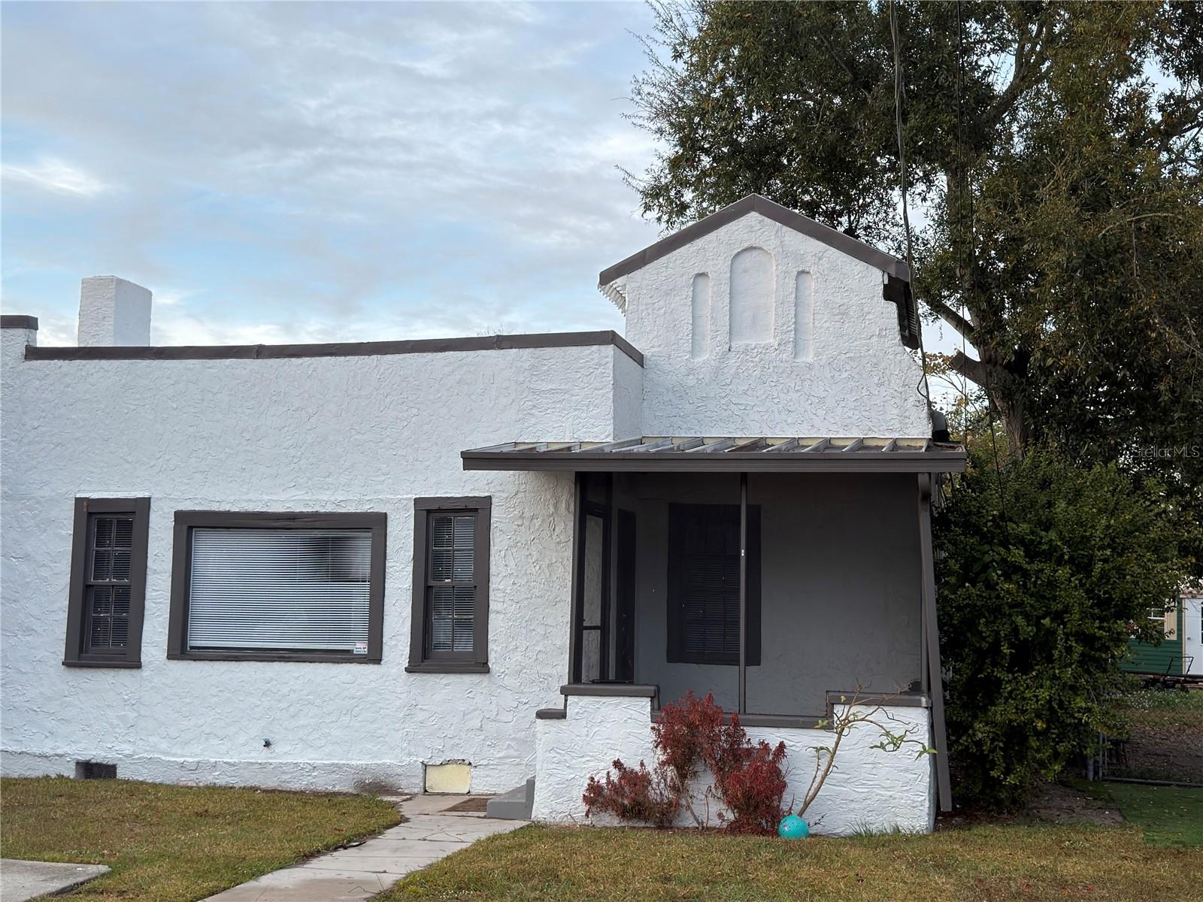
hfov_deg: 42.9
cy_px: 451
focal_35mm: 44
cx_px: 602
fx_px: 1529
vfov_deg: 32.9
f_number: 1.78
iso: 64
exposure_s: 1/929
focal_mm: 6.76
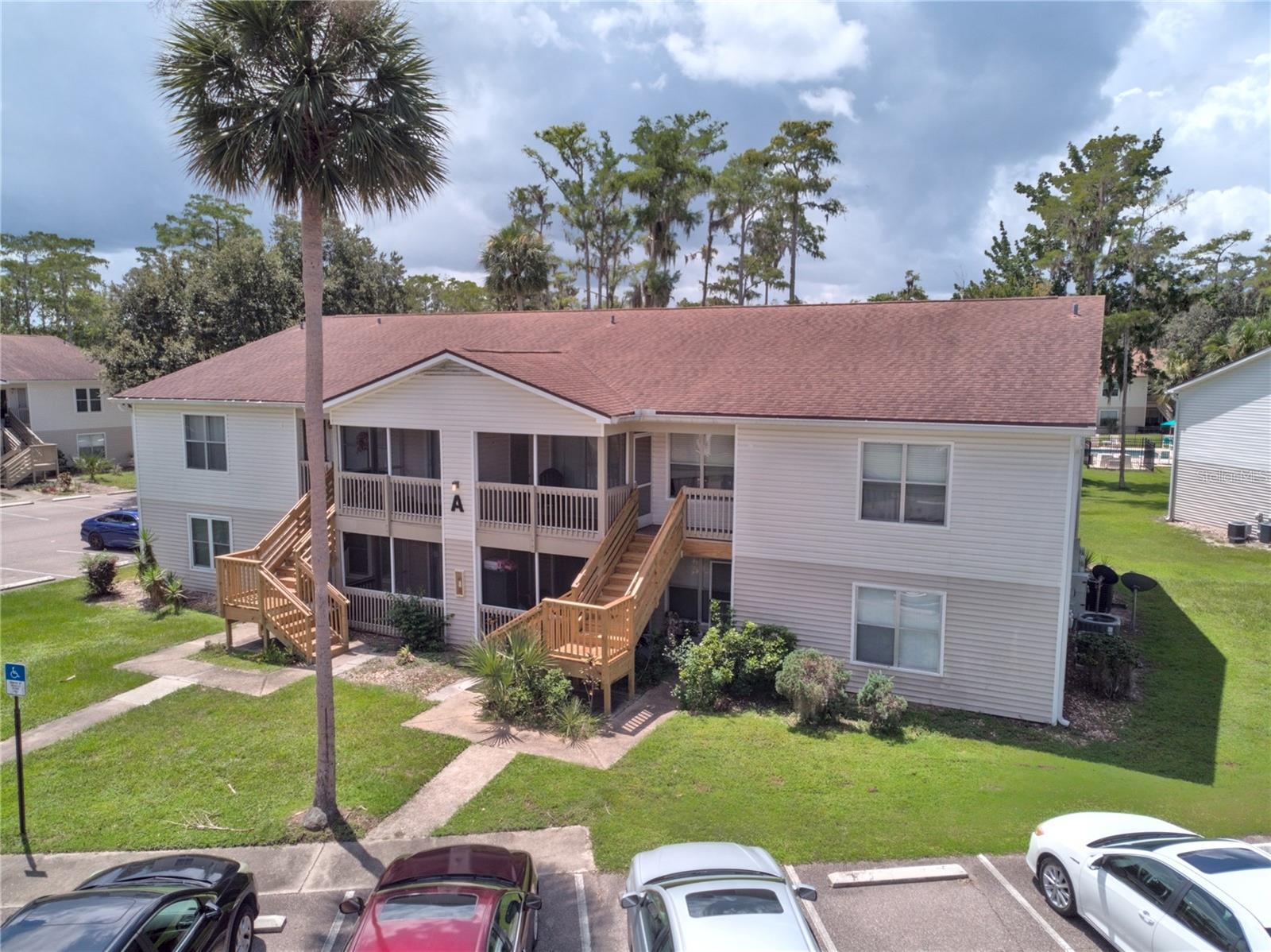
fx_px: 881
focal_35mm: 24
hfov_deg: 71.6
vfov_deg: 56.8
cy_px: 476
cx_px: 636
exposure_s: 1/80
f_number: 2.8
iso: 100
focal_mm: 4.5
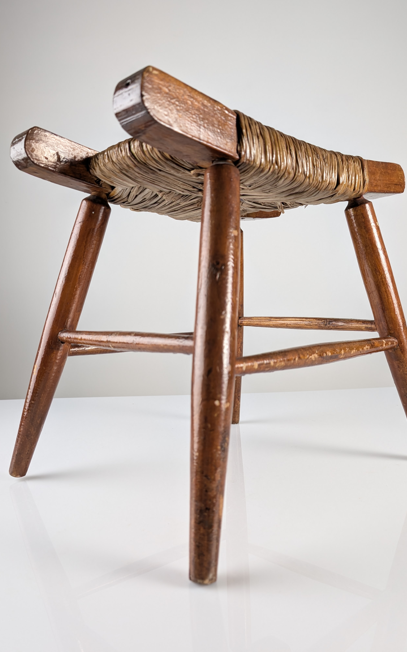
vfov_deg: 70.4
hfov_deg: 47.5
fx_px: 461
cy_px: 319
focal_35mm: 26
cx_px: 230
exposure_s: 1/90
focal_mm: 6.9
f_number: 1.68
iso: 112
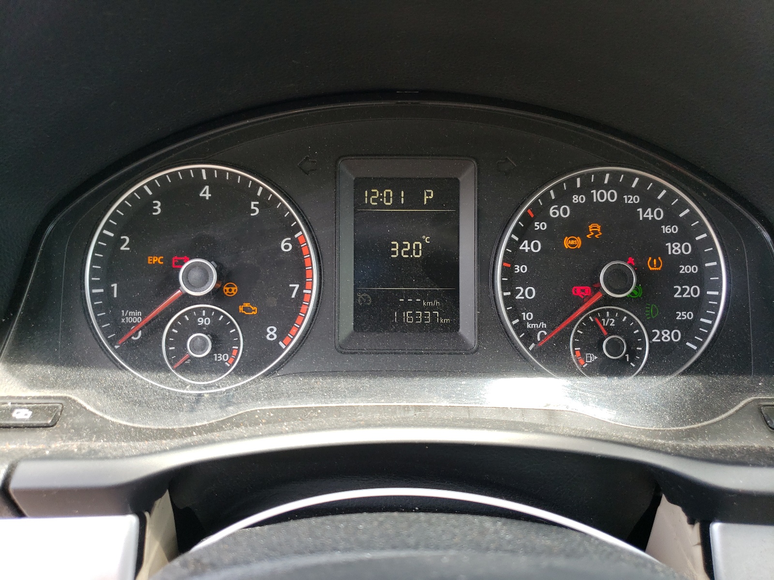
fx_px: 581
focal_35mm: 26
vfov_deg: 53.1
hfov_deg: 67.3
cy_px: 290
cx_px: 387
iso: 50
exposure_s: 1/114
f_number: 1.5
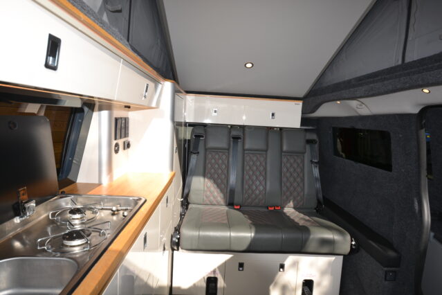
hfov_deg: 85.4
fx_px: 239
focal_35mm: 20
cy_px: 148
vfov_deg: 63.2
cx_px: 221
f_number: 7.1
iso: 100
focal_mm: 13
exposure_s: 1/200
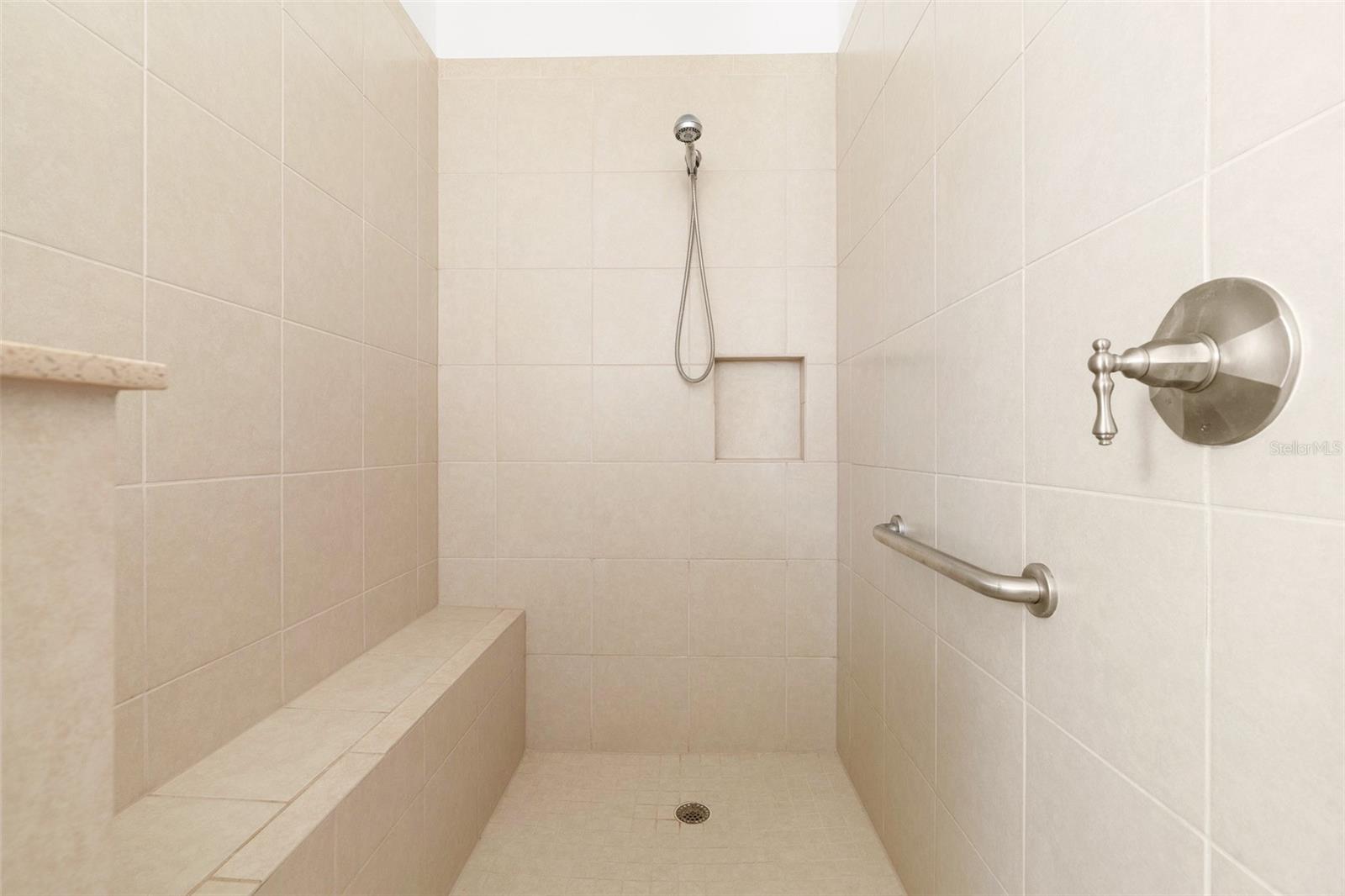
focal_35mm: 16
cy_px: 448
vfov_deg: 73.7
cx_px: 672
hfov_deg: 96.7
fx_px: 598
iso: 250
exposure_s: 2
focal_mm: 16
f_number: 8
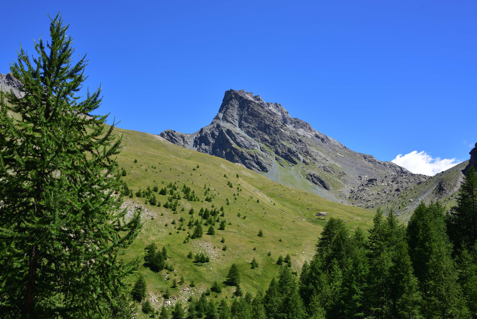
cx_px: 218
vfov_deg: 41.1
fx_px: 424
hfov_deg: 58.6
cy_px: 175
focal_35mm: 32
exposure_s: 1/200
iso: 100
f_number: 7.1
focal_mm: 28
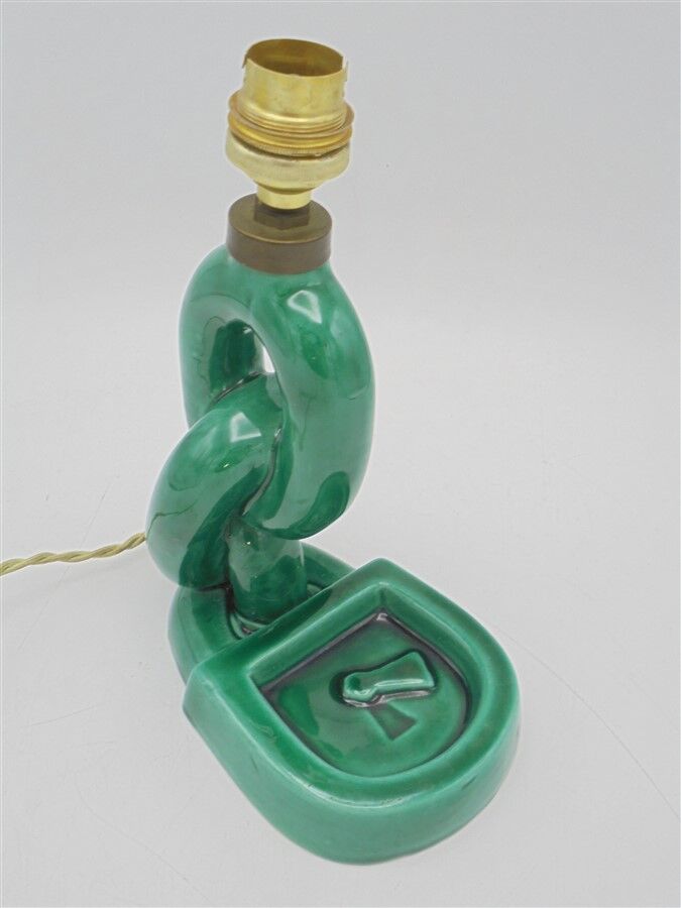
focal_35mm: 38
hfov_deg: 37.7
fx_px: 997
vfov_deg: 49.0
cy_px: 454
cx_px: 340
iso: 100
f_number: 4.2
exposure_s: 1/40
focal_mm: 6.9
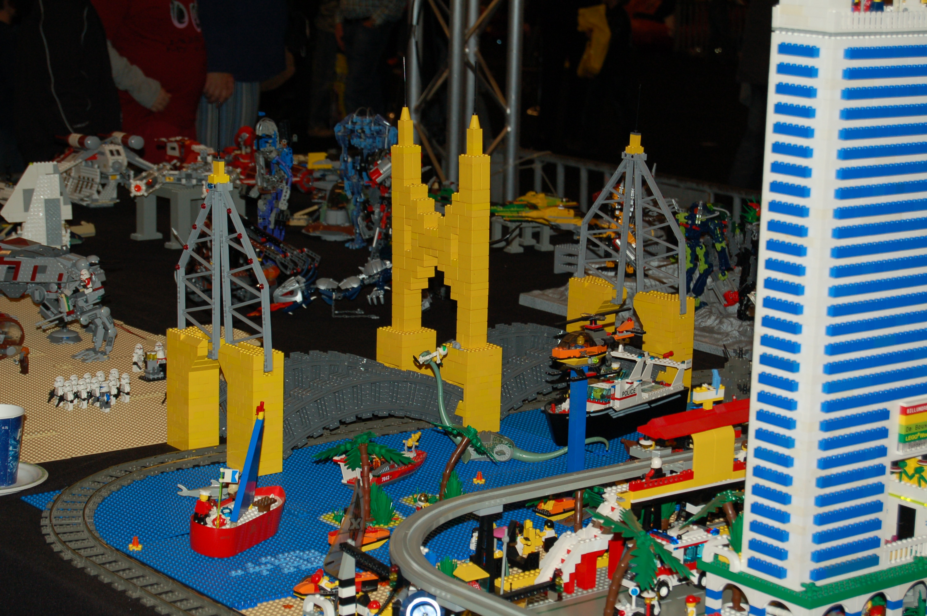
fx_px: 2122
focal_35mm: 82
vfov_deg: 16.5
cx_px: 464
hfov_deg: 24.6
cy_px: 308
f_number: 5.6
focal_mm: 55
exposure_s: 1/60
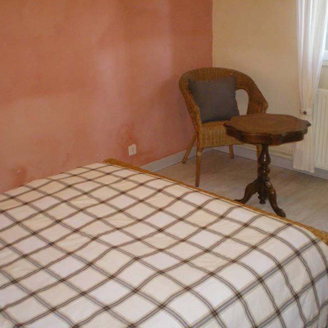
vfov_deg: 37.6
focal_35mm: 45
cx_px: 160
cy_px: 164
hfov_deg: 37.6
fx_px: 482
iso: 400
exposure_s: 1/50
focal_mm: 6.3
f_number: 3.1
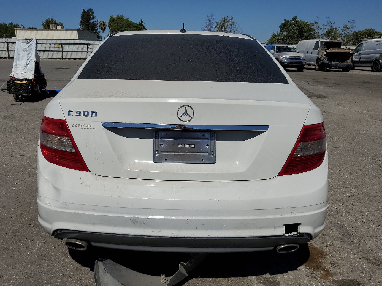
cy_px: 142
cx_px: 186
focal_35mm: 30
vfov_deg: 46.8
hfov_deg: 60.0
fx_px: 331
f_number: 1.5
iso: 50
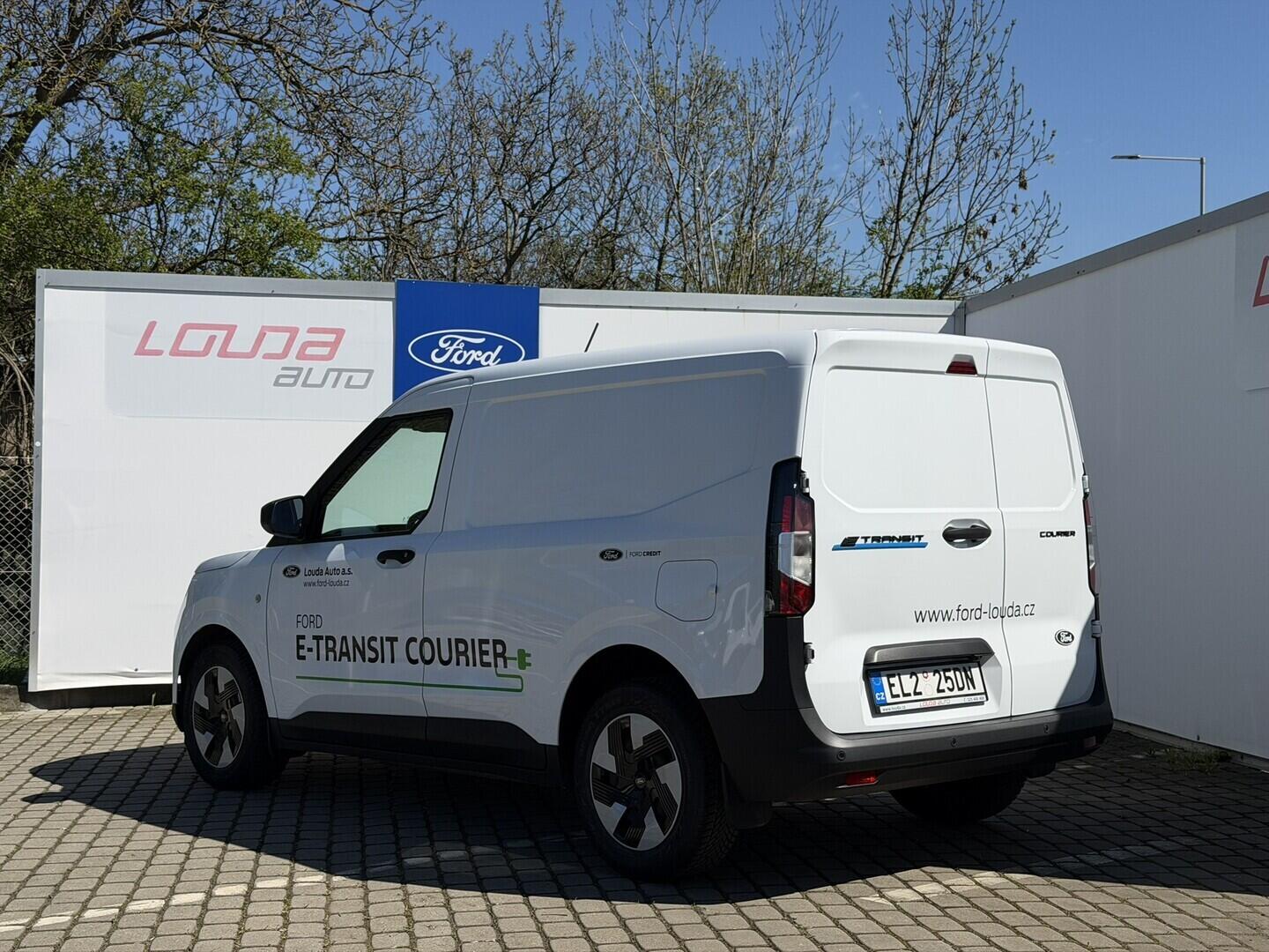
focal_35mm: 48
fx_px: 1760
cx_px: 634
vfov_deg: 30.3
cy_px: 476
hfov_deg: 39.7
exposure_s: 1/9901
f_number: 1.78
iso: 80
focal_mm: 6.76
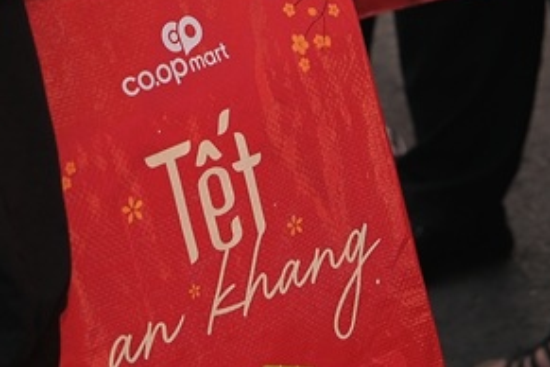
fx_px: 3880
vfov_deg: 5.2
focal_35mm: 254
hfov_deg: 8.1
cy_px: -585
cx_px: 249
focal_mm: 27
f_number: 2.5
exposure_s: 1/250
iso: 160
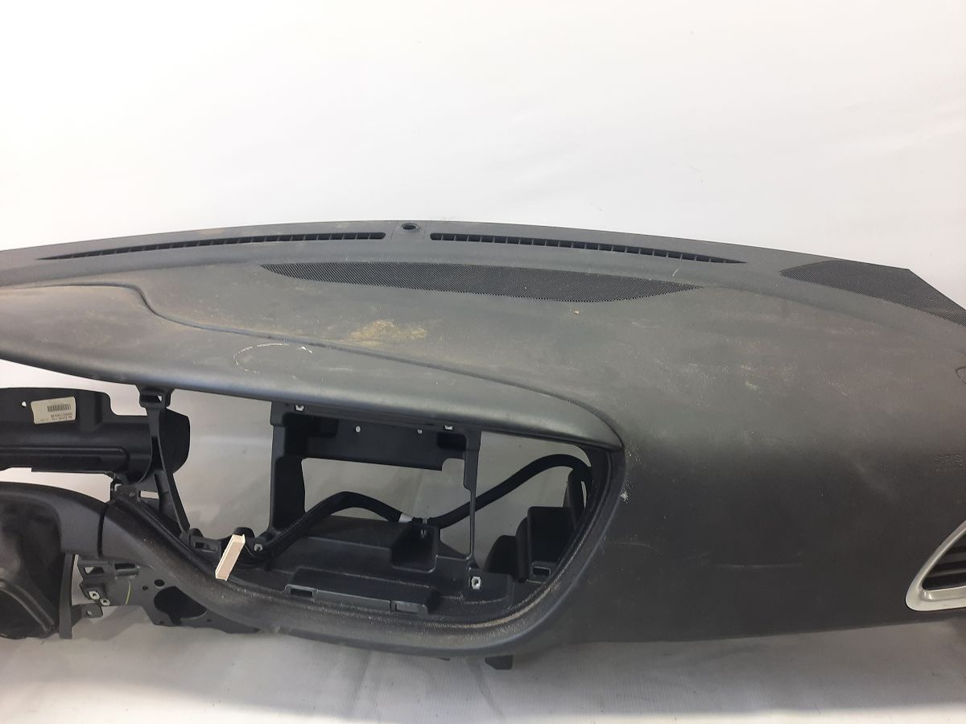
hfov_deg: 69.4
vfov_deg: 54.9
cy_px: 362
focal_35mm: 25
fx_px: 698
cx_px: 483
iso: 125
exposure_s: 1/50
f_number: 2
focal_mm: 4.6
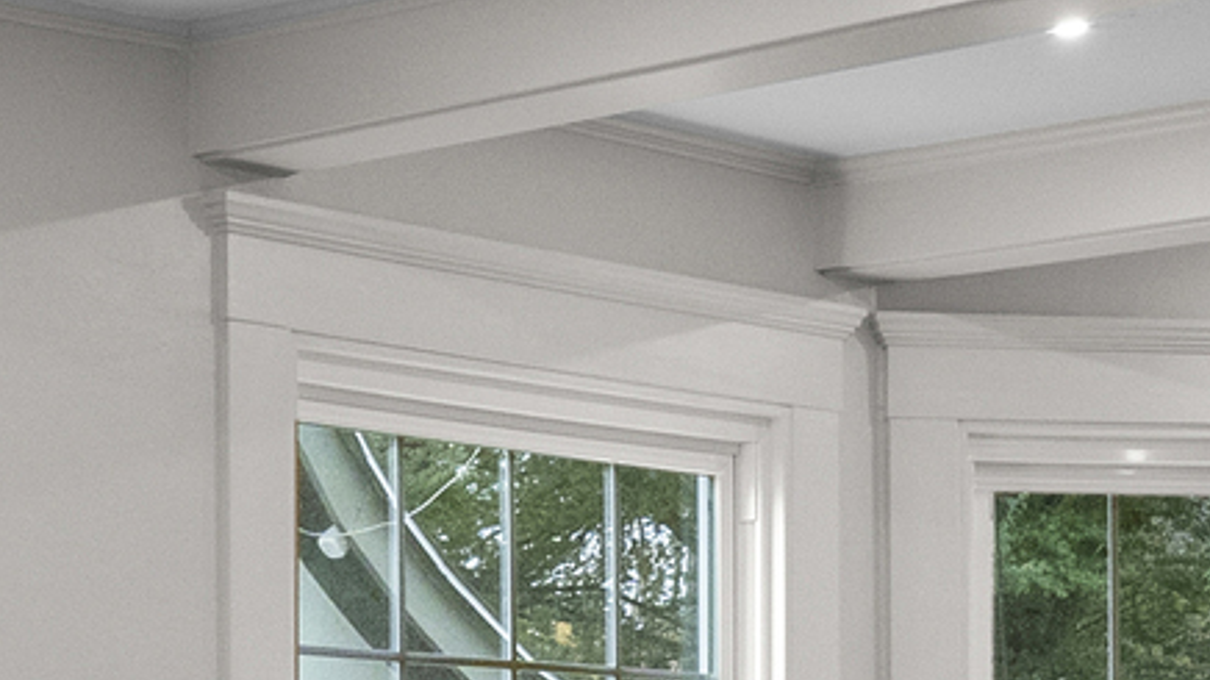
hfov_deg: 18.2
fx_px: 3785
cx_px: 558
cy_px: 952
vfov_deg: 10.0
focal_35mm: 118
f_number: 7.1
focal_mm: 16
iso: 1600
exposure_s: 1/8
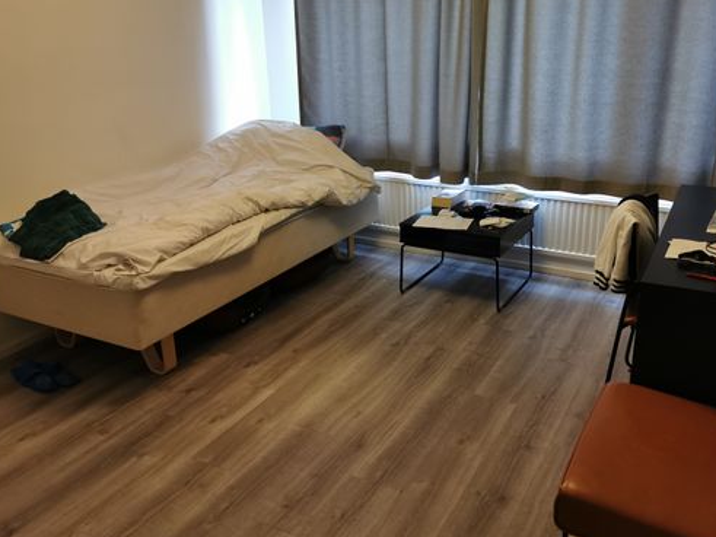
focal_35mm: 33
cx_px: 401
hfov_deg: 55.2
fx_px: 682
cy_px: 247
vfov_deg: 42.9
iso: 400
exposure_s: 1/33.3
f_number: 1.6
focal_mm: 5.56
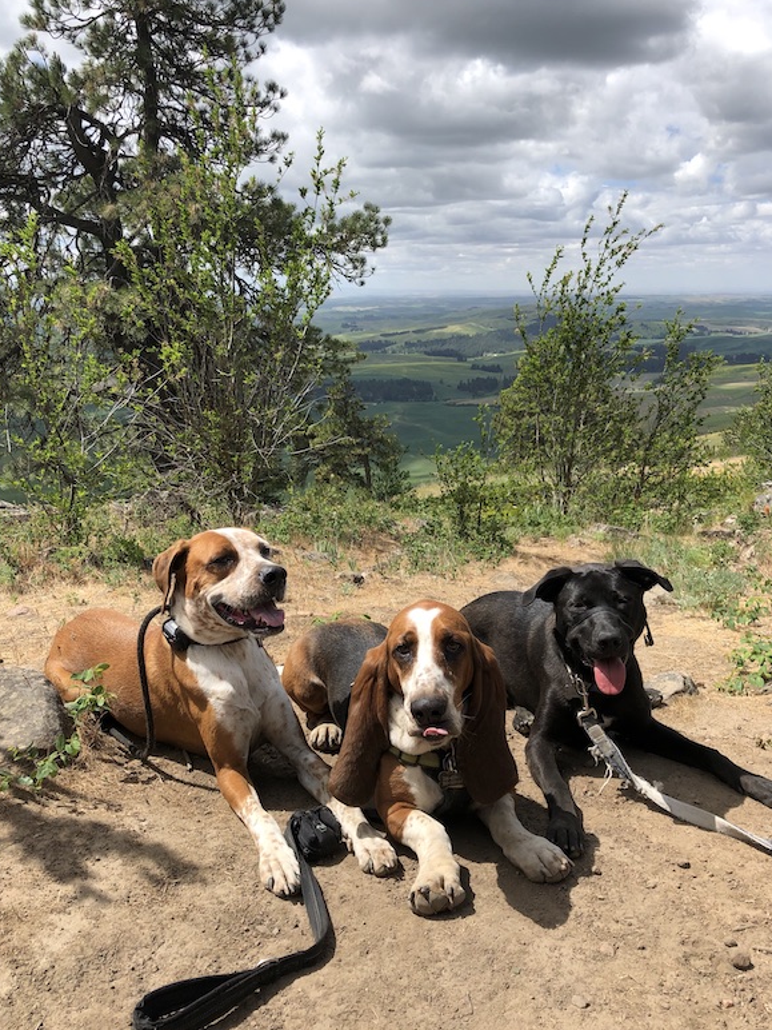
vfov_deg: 61.7
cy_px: 519
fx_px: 862
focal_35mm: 29
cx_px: 385
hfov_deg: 48.2
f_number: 1.8
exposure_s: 1/1799
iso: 20
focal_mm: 4
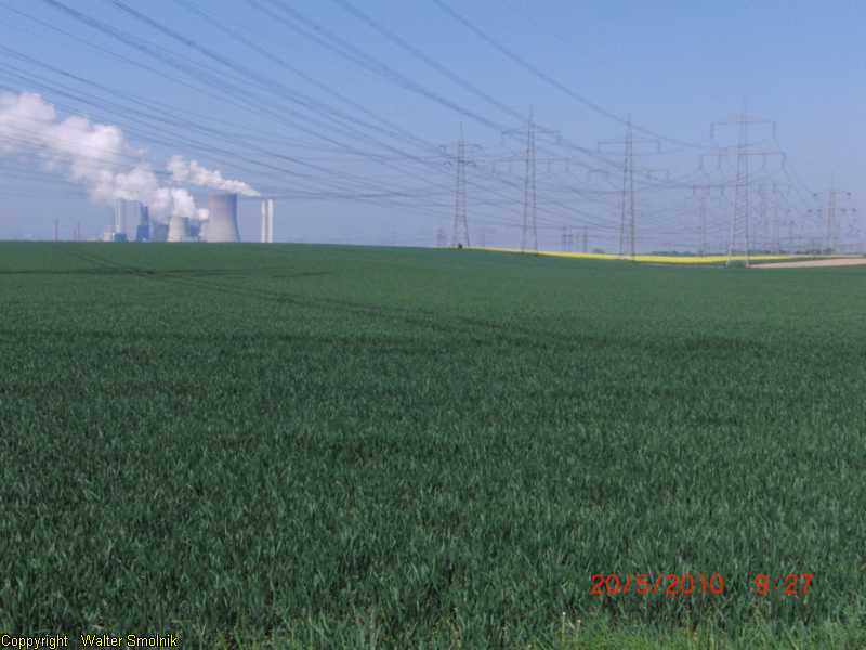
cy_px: 325
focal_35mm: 49
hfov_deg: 38.9
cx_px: 433
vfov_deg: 29.7
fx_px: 1226
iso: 400
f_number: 7.4
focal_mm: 8.7
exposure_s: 1/1250
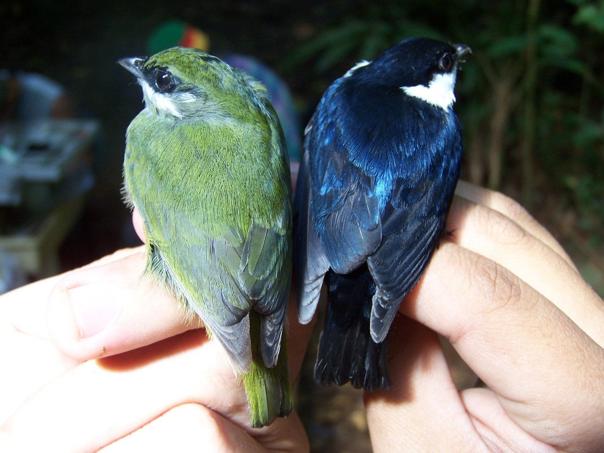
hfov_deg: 39.7
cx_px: 302
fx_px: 838
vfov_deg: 30.3
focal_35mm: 48
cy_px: 226
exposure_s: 1/45
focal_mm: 8
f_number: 3
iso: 80
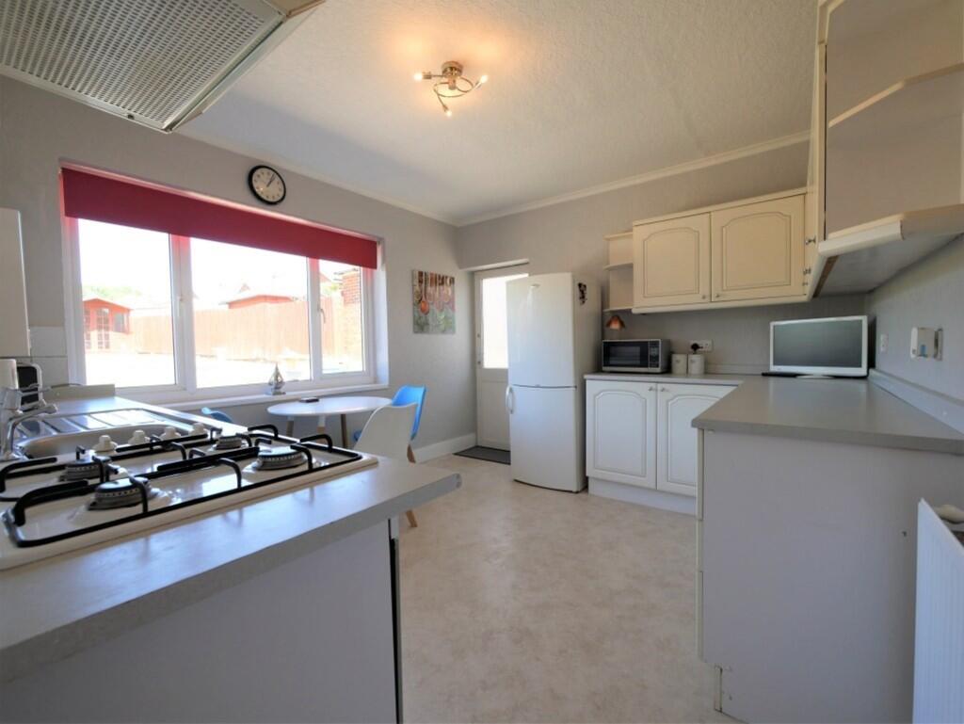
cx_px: 482
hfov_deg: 102.0
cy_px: 362
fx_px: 390
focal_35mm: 14
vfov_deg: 85.7
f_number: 4
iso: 200
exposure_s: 1/100
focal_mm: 7
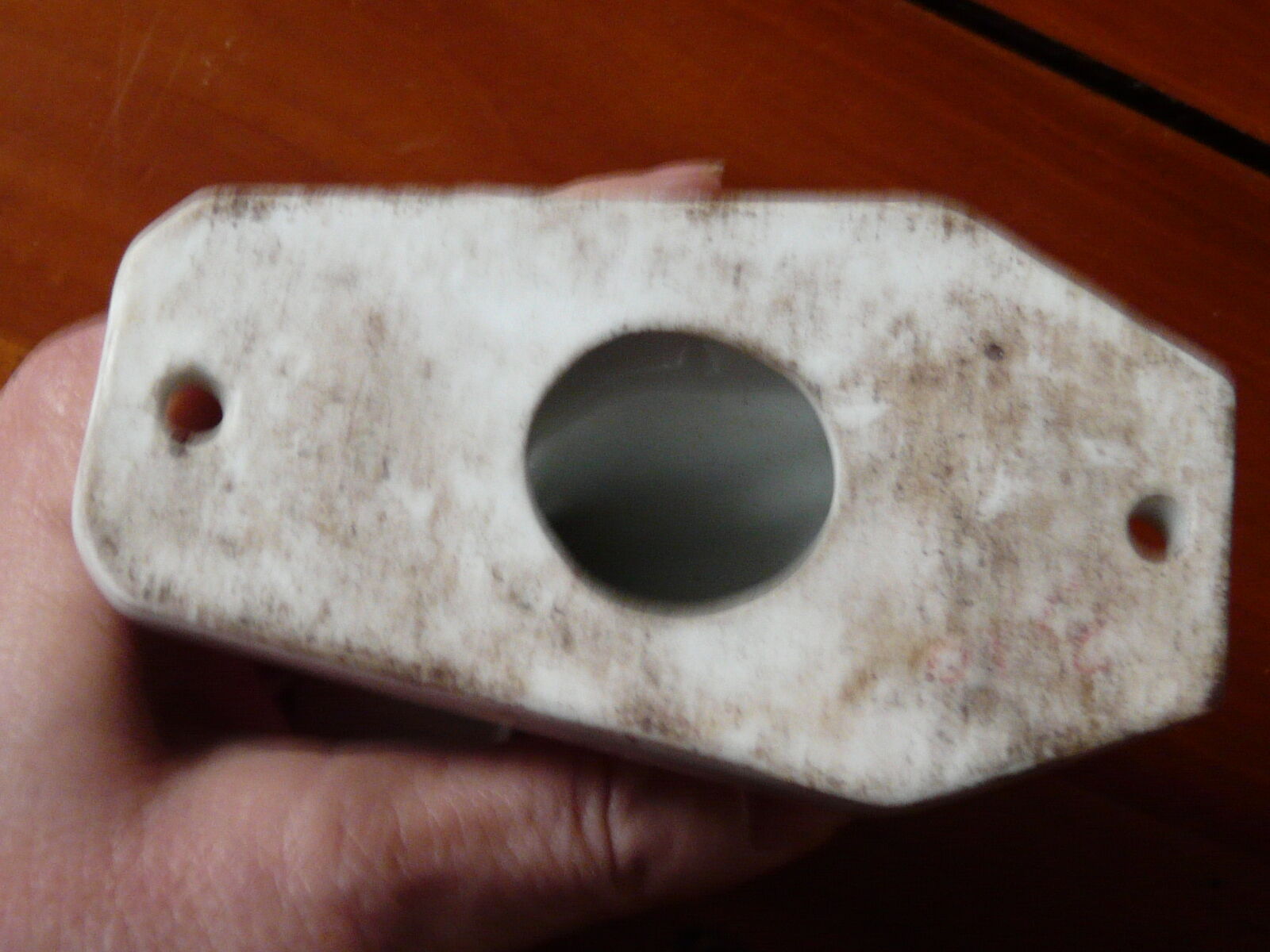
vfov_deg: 32.2
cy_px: 476
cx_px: 635
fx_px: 1651
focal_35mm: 45
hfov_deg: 42.1
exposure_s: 1/8
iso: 200
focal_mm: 4.6
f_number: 2.8
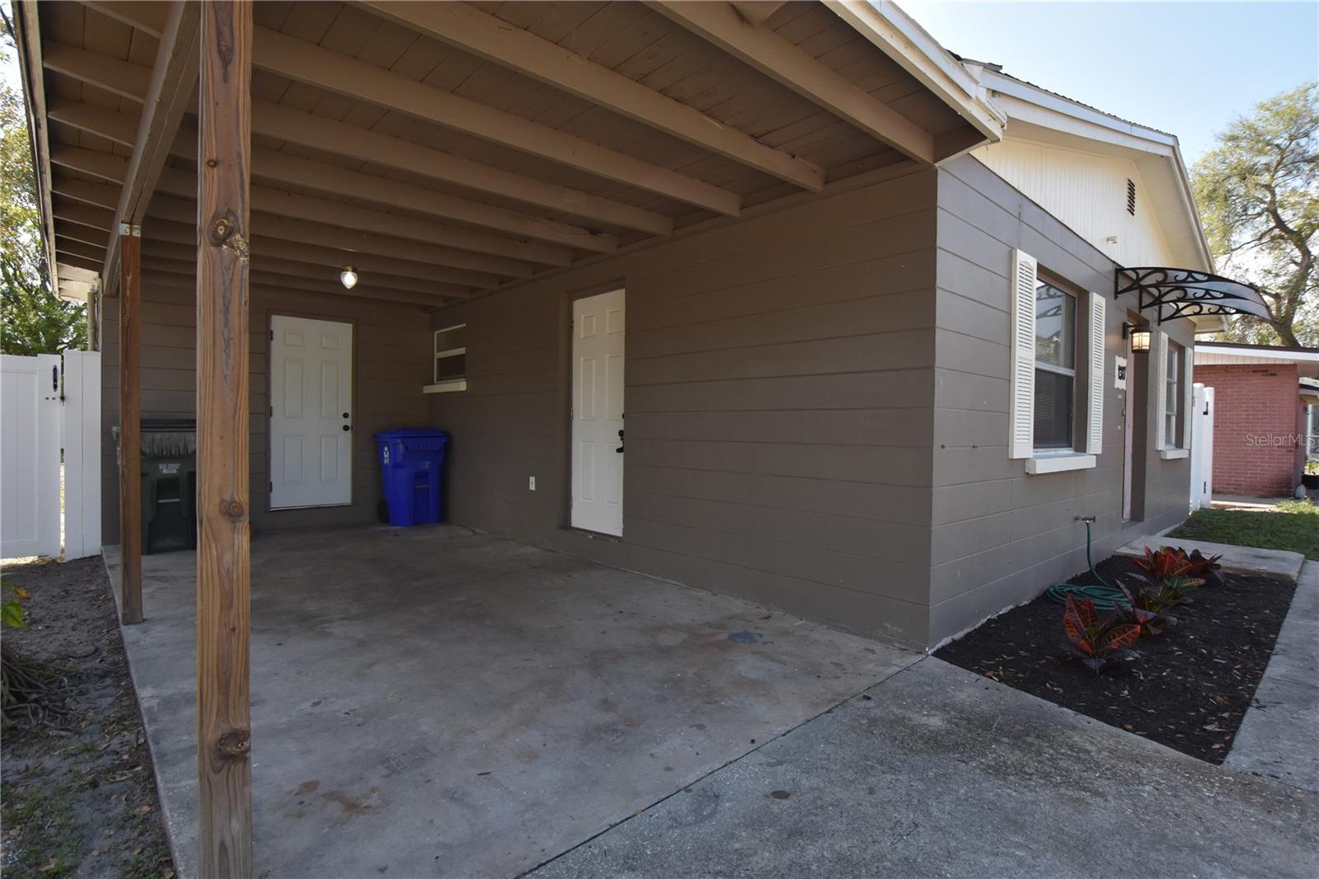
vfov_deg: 69.6
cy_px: 440
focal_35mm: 17
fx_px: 632
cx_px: 660
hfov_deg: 92.5
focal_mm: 11.5
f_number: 8
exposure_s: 1/500
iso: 500
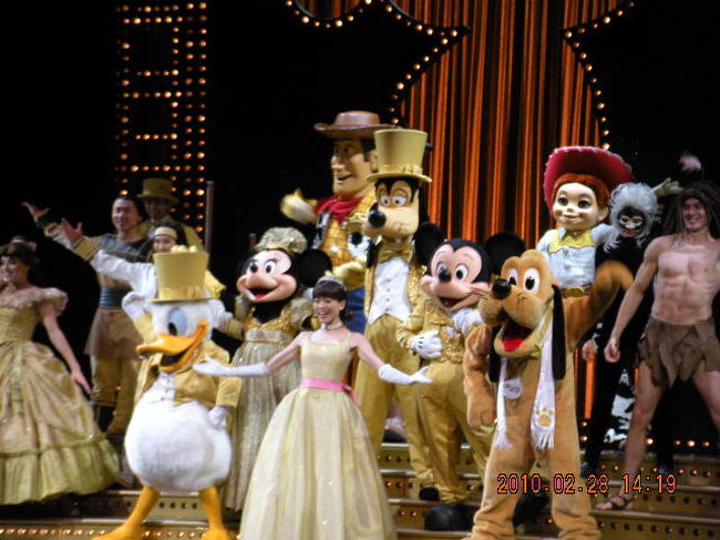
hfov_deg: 15.6
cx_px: 360
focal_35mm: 126
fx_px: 2620
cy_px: 270
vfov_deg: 11.8
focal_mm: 21
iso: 213
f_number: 4.8
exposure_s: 1/59.8
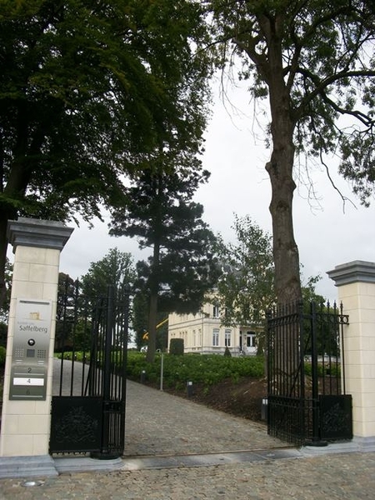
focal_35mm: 32
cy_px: 250
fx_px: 462
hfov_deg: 44.2
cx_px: 188
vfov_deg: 56.8
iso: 80
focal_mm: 5.7
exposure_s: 1/125
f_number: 8.8
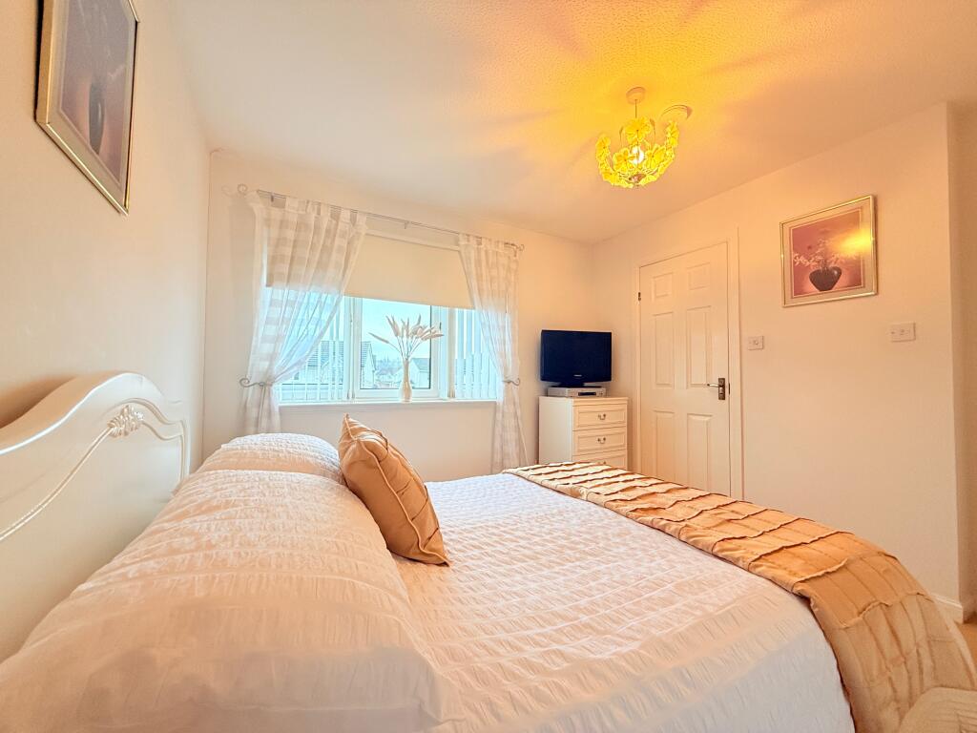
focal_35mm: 14
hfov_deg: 102.1
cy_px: 366
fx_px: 395
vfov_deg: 85.7
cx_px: 488
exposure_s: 1/100
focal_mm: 2.22
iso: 250
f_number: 2.2
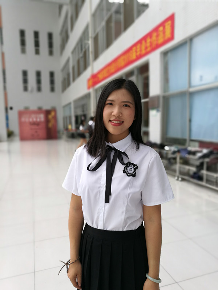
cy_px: 145
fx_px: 227
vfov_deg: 65.3
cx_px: 109
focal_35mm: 27
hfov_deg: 51.4
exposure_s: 1/201
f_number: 4
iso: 50
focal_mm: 4.5
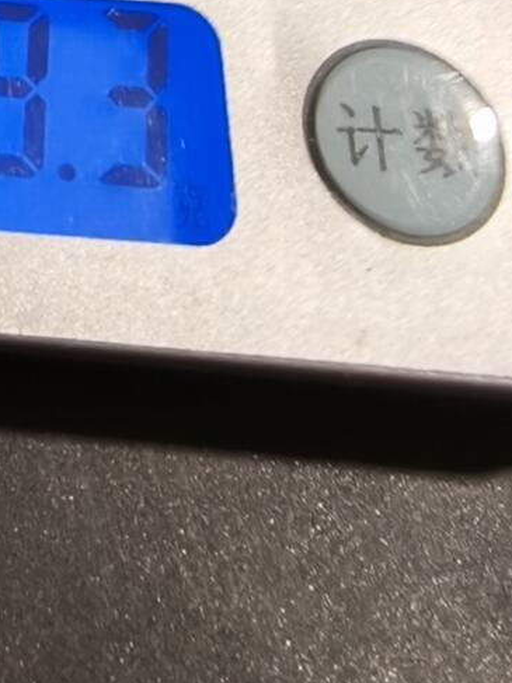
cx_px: -1
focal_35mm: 85
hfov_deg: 17.0
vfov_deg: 22.1
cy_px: -14
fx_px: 1677
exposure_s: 1/50
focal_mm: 2.32
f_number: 2
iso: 125
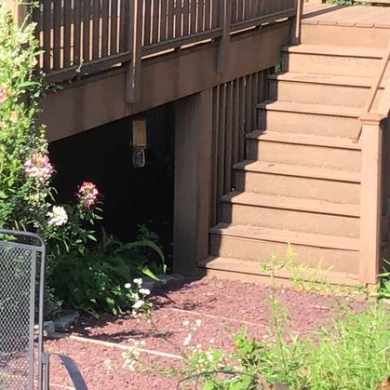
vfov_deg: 13.0
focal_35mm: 134
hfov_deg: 12.9
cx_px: 7
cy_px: 96
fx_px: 1708
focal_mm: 3.3
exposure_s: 1/354
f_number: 2.4
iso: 25
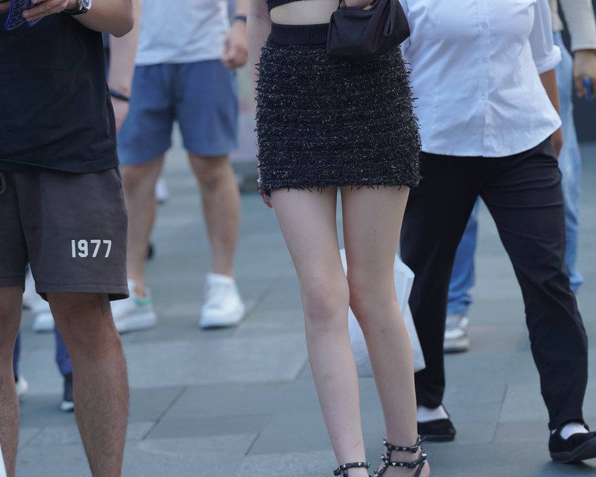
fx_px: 3369
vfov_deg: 8.1
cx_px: 298
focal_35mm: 191
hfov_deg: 10.1
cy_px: 117
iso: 500
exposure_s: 1/320
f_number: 4
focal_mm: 135
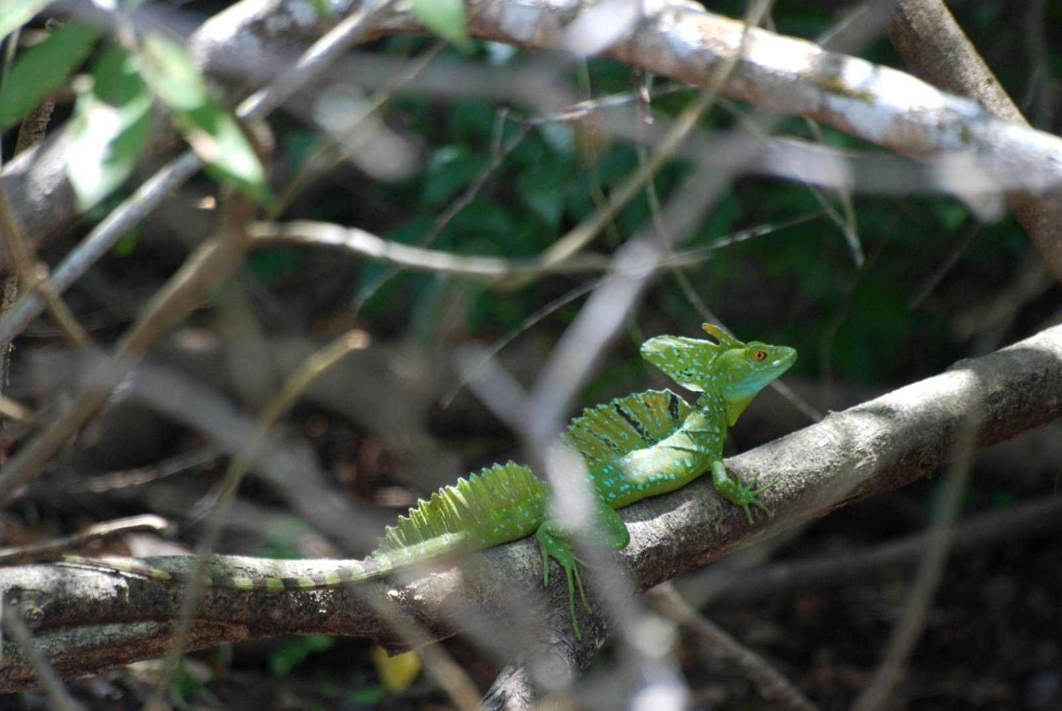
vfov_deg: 3.1
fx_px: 13291
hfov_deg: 4.6
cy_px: 356
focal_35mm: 450
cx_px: 531
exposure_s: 1/160
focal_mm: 300
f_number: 5.6
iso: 400
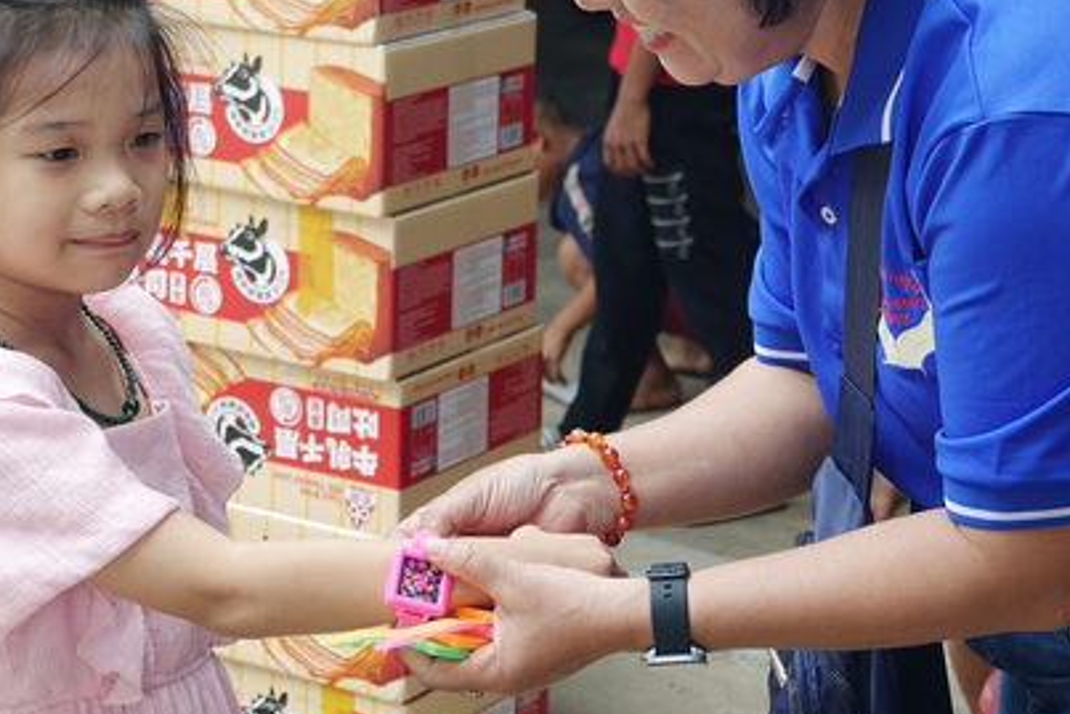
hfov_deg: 20.4
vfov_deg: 13.6
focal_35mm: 100
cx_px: 544
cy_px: 174
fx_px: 2973
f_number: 3.5
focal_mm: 23.09
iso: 100
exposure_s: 1/100
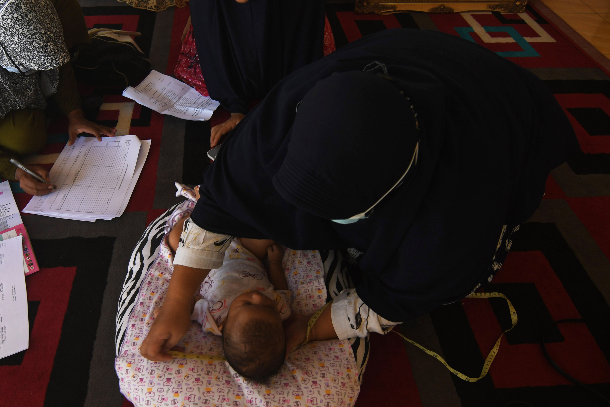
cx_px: 247
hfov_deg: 68.8
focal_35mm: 26
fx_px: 441
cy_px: 197
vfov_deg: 49.5
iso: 250
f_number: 4
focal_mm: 12
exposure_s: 1/30
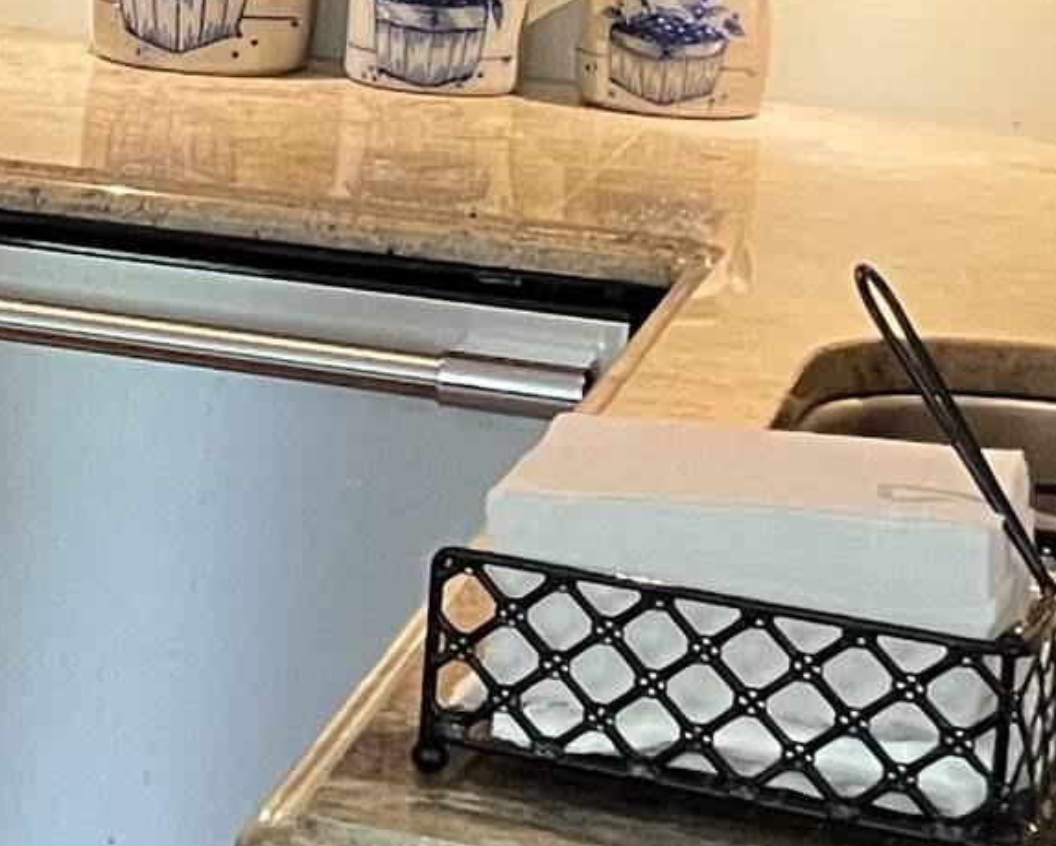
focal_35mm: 136
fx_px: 4253
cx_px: -1305
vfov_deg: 11.2
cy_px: -70
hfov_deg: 12.0
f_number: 1.6
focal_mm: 5.1
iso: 400
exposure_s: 1/60
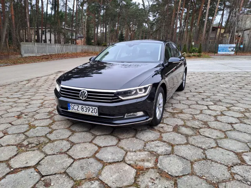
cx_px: 126
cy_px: 94
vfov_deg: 54.9
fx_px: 181
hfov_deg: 69.4
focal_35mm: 25
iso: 32
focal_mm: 4.65
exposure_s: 1/125
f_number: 1.8
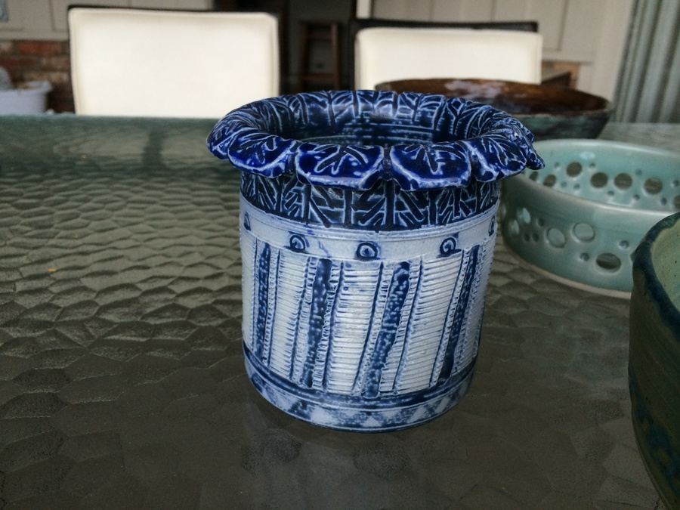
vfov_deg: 46.8
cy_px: 255
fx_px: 589
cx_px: 340
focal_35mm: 30
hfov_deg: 60.0
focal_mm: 4.12
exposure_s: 1/30
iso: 40
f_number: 2.2
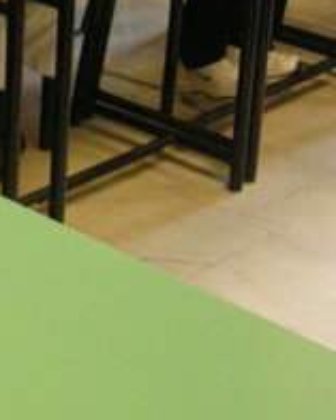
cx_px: -280
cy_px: 216
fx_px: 1503
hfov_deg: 11.7
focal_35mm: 121
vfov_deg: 15.9
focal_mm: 6.3
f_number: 3.2
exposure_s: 1/30
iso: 479
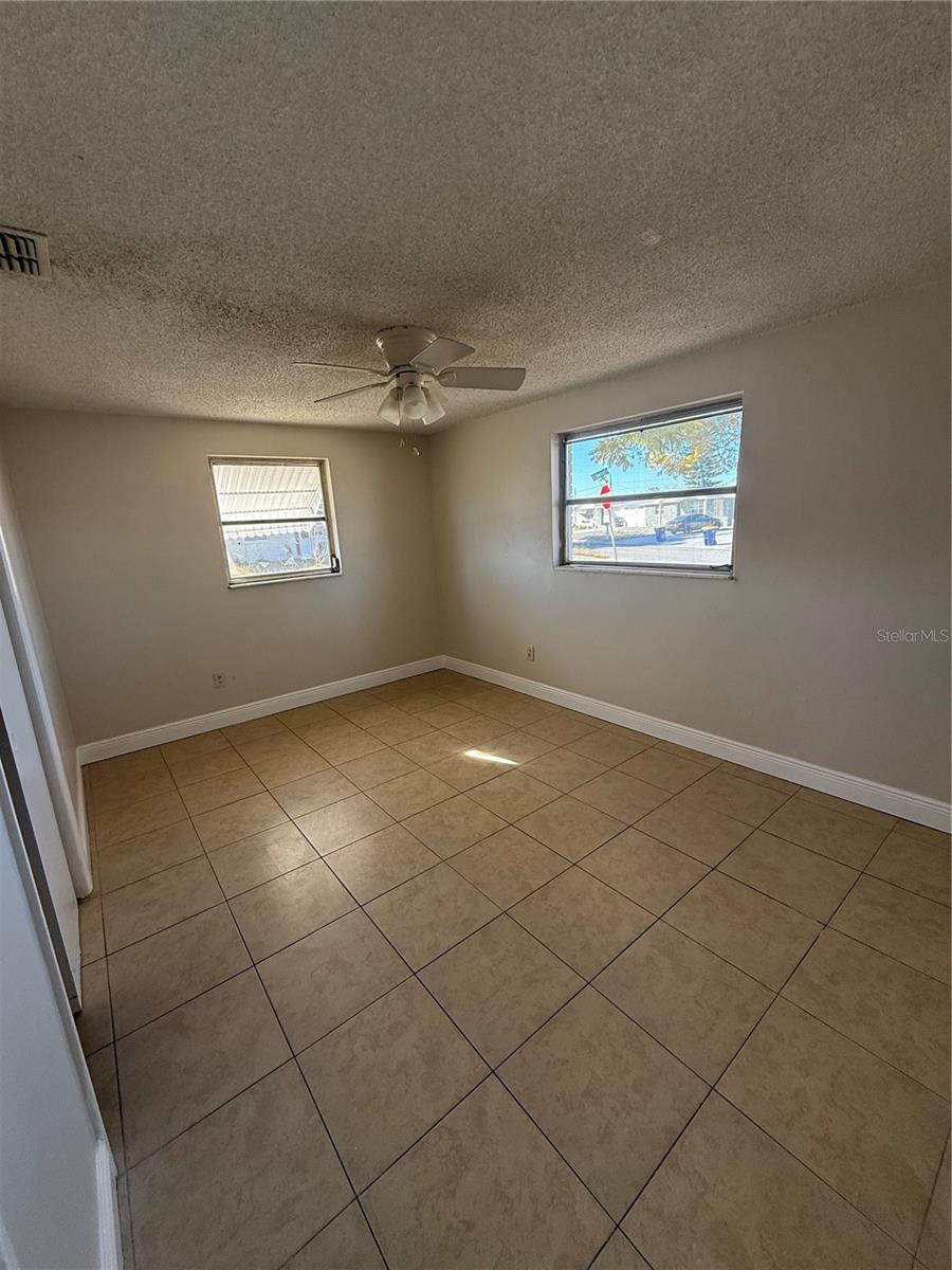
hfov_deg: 85.7
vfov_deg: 102.1
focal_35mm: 14
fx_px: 513
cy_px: 635
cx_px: 476
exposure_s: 1/99
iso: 125
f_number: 2.2
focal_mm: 2.22
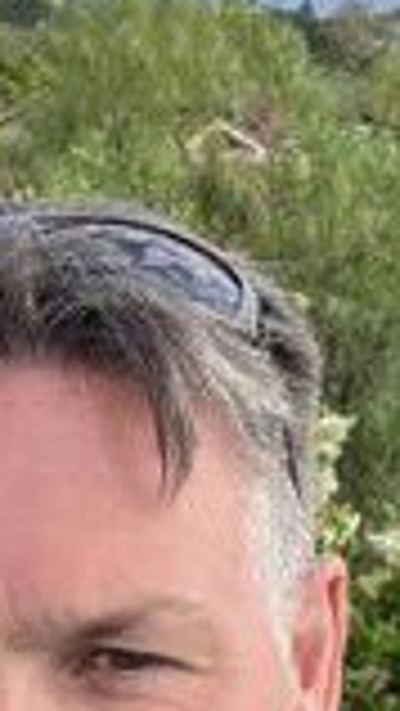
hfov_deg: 13.3
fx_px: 1714
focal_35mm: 91
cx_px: 180
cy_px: 454
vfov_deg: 23.3
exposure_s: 1/246
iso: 25
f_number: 2.2
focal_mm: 2.71
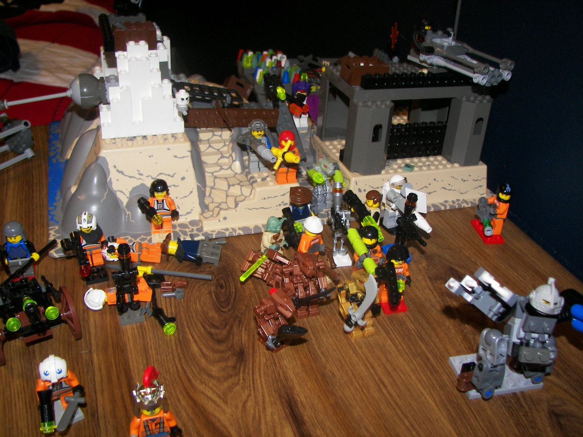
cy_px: 218
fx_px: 606
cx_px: 292
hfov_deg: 51.4
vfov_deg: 39.7
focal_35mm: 36
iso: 100
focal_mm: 6
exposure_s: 1/30
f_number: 2.8
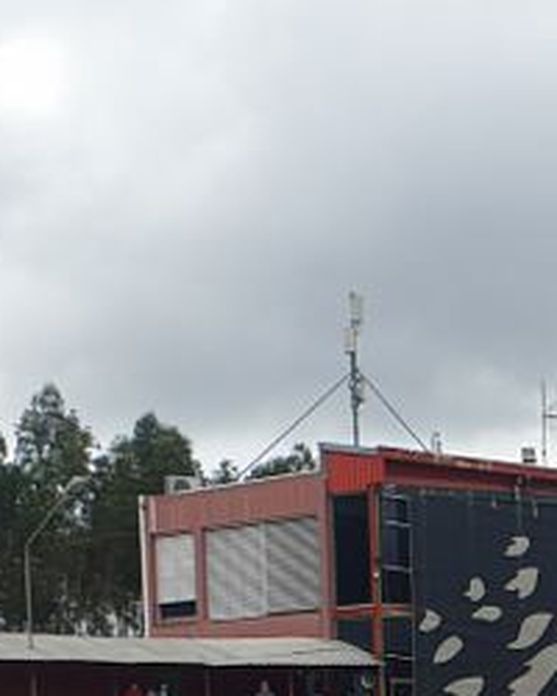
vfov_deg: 13.9
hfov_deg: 11.4
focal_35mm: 130
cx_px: 805
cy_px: 1041
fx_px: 2679
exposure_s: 1/1115
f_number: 2.4
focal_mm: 4.3
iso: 50
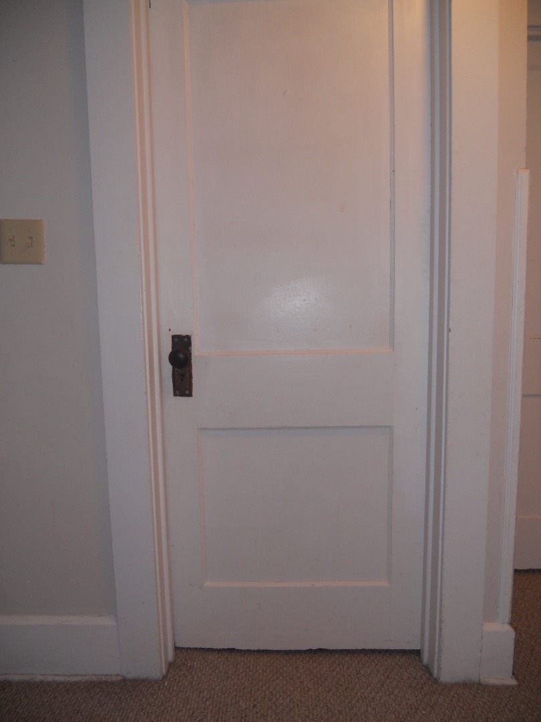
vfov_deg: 65.3
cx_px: 270
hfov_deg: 51.4
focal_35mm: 27
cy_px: 361
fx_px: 563
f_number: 3.2
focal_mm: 4.9
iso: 80
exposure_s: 1/25
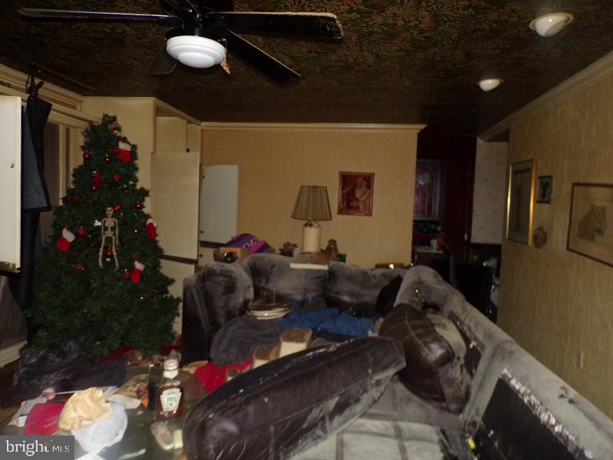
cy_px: 230
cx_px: 306
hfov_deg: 71.6
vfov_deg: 56.8
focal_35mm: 24
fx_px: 425
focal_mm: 4.3
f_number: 3
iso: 250
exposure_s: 1/60
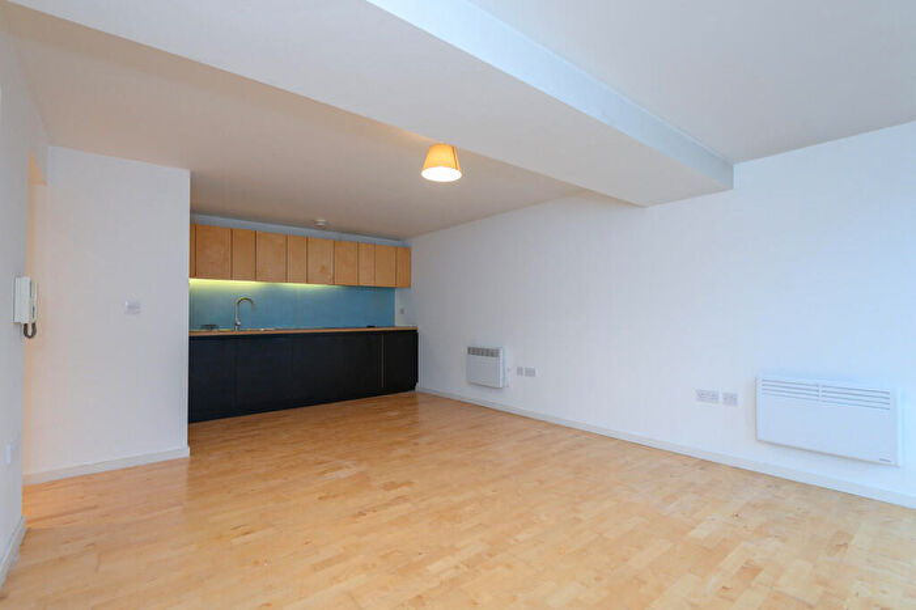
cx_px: 458
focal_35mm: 16
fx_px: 407
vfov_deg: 73.7
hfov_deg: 96.8
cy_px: 305
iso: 640
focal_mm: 16
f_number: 7.1
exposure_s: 1/15
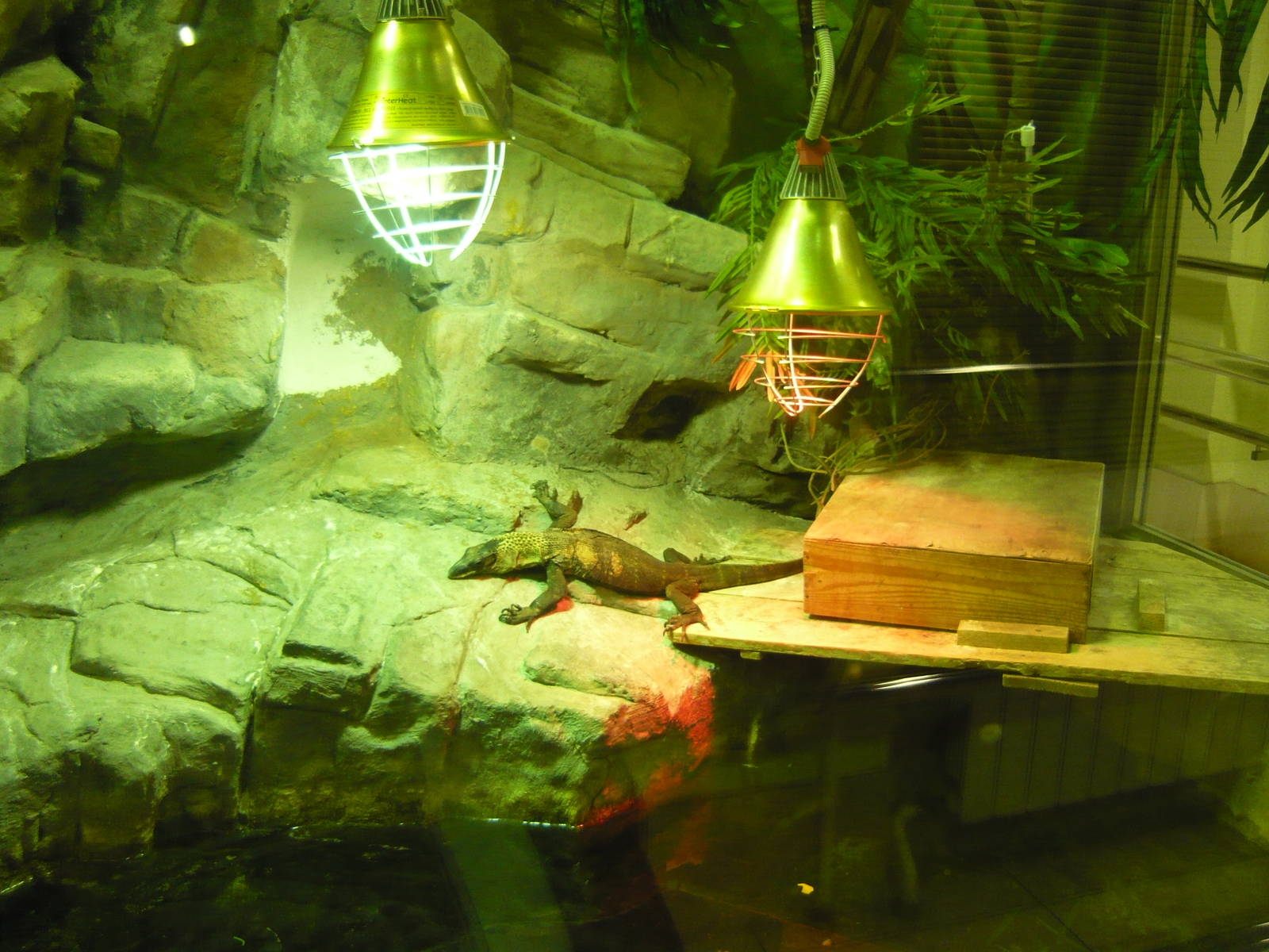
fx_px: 1210
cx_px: 634
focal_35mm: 33
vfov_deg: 42.9
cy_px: 476
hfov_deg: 55.4
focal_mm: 5.5
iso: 320
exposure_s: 1/30
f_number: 2.8
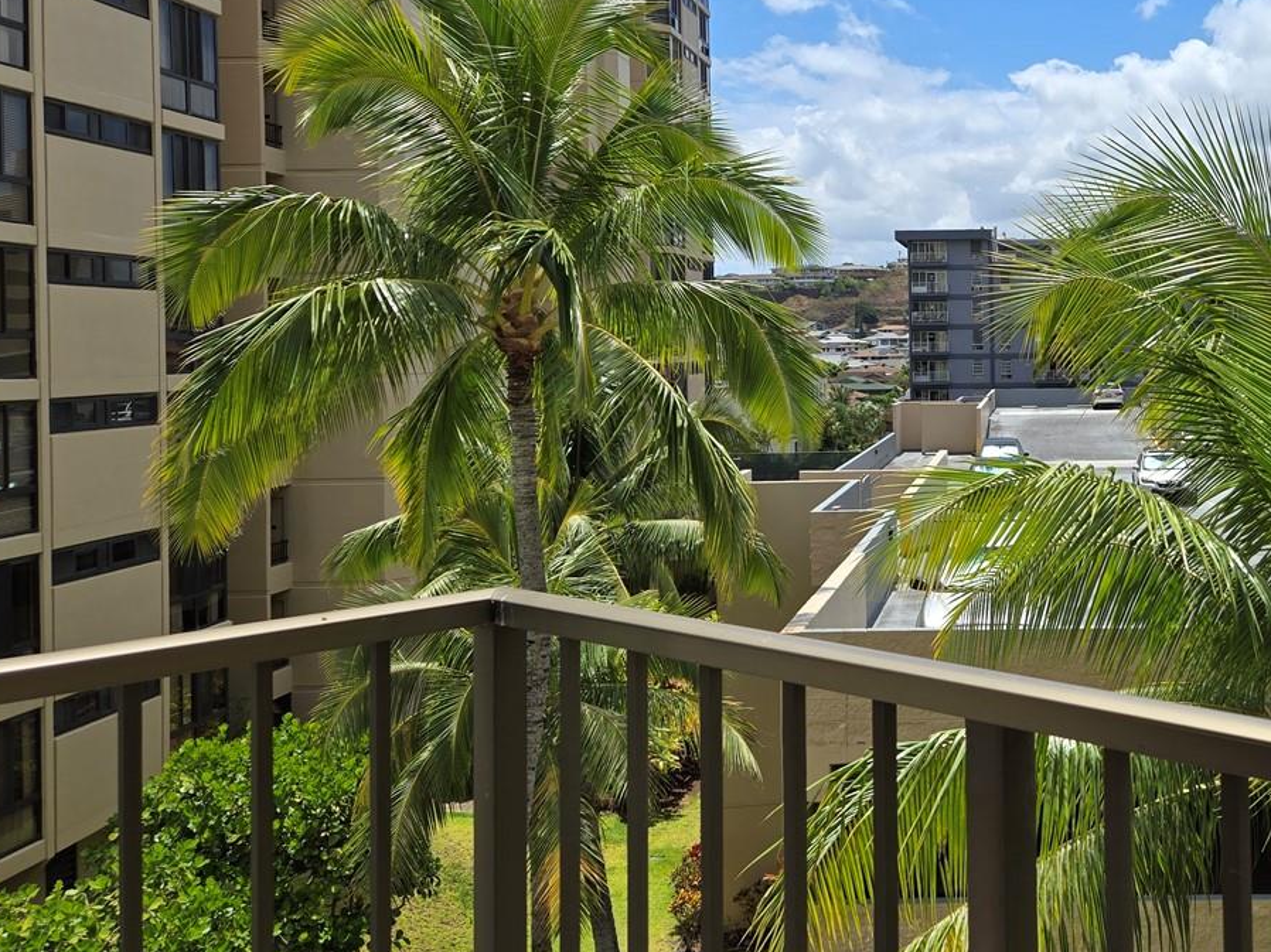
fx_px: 1505
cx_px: 1022
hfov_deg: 43.6
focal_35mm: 41
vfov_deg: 35.0
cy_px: 364
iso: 25
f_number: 1.8
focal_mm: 5.4
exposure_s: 1/2352
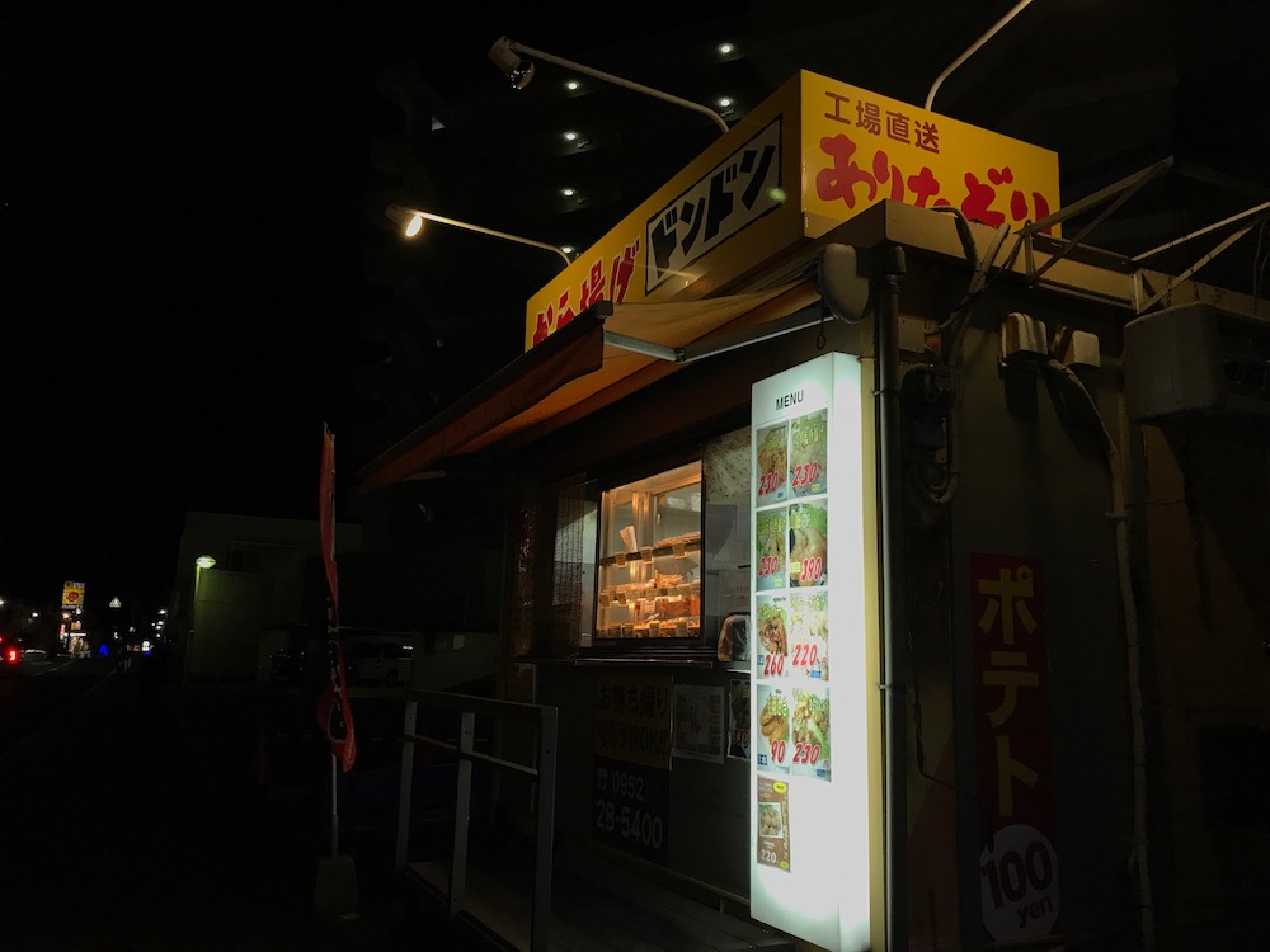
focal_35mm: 28
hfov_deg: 63.4
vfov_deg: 49.7
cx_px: 635
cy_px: 476
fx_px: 1027
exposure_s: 1/40
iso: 25
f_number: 1.8
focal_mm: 3.99
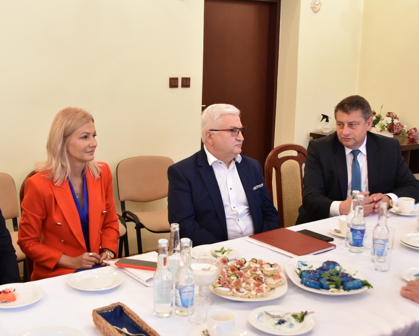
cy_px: 179
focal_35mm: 43
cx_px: 174
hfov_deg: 42.7
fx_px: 533
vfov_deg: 34.9
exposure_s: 1/30
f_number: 3.5
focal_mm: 20
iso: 1000
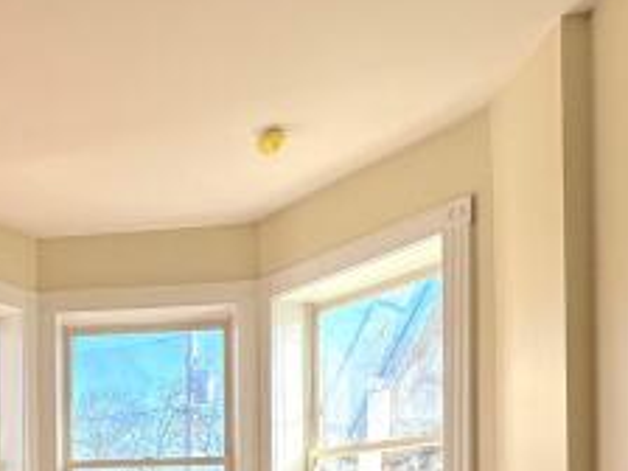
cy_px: 544
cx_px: 45
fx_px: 816
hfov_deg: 38.7
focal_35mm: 45
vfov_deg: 28.6
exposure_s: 1/633
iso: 40
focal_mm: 2.22
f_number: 2.2
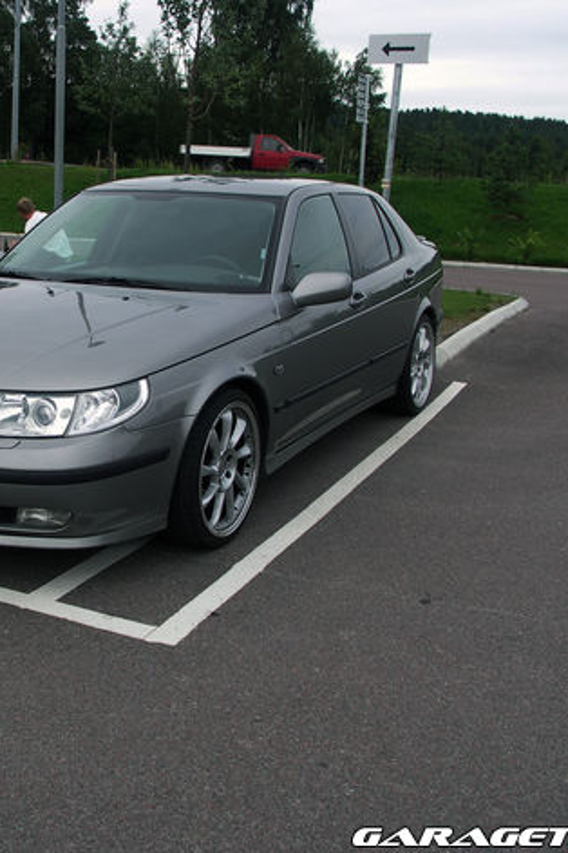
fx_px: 970
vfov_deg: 47.4
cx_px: 83
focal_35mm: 41
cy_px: 420
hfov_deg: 31.5
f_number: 4
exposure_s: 1/125
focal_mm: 7.6
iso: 50
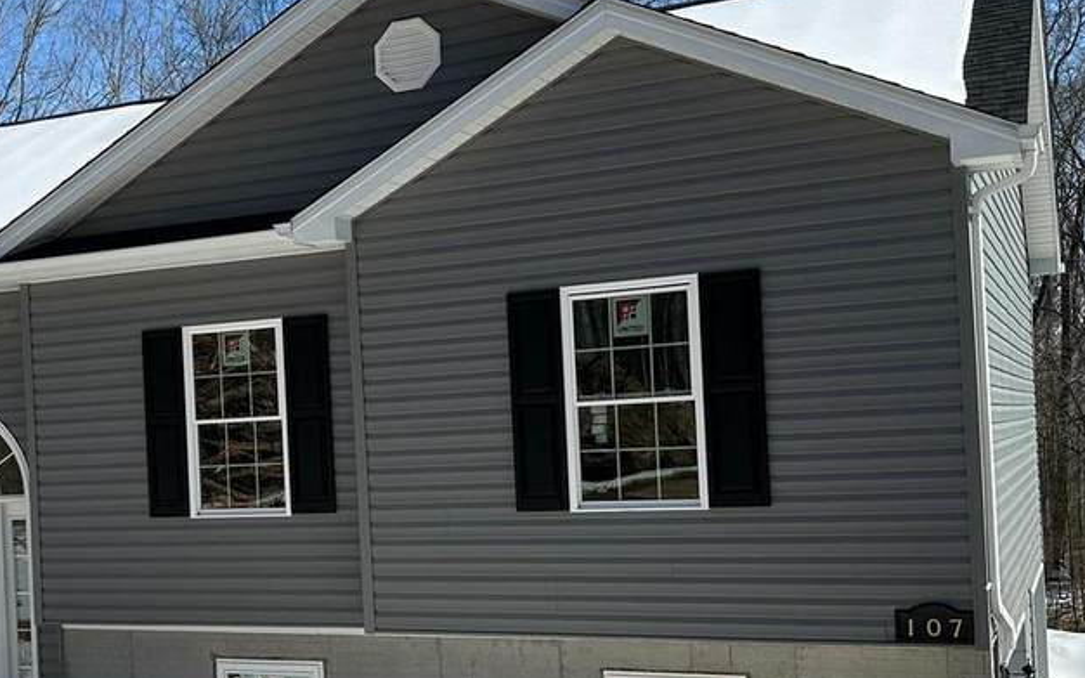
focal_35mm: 52
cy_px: 425
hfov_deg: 37.9
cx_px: 267
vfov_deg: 24.8
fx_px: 1537
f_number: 1.78
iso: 80
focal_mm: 6.86
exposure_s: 1/6623
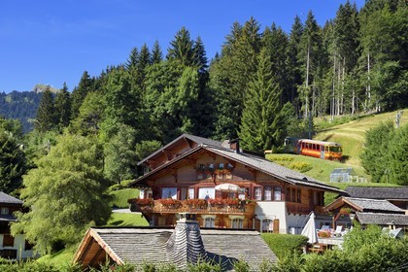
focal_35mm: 55
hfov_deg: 36.2
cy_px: 136
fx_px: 623
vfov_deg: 24.6
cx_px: 204
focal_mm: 55
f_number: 10
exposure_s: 1/320
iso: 200
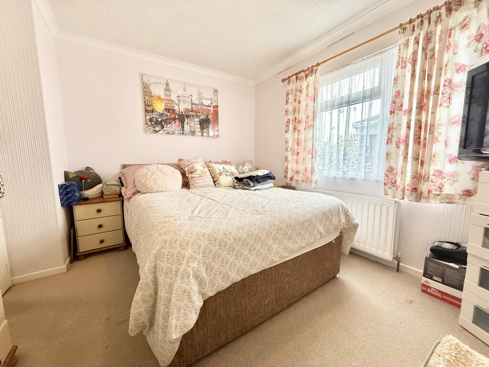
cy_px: 184
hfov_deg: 102.1
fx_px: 198
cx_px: 244
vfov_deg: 85.7
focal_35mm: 14
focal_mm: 2.22
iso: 125
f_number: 2.2
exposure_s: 1/100
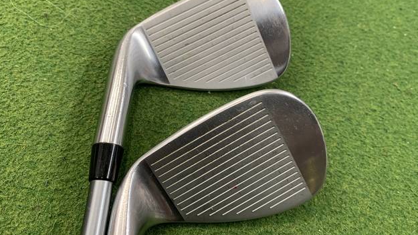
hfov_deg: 66.1
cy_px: 93
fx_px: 322
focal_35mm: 29
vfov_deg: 40.0
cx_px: 209
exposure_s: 1/60
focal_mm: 4.25
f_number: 1.8
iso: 160
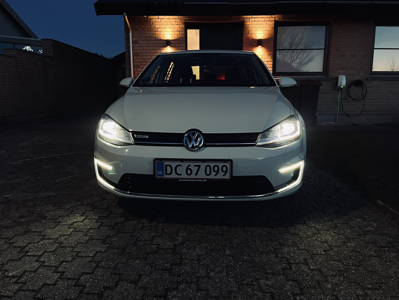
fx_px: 300
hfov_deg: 67.3
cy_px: 150
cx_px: 200
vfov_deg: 53.1
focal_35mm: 26
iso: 400
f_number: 1.6
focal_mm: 5.1
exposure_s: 1/50
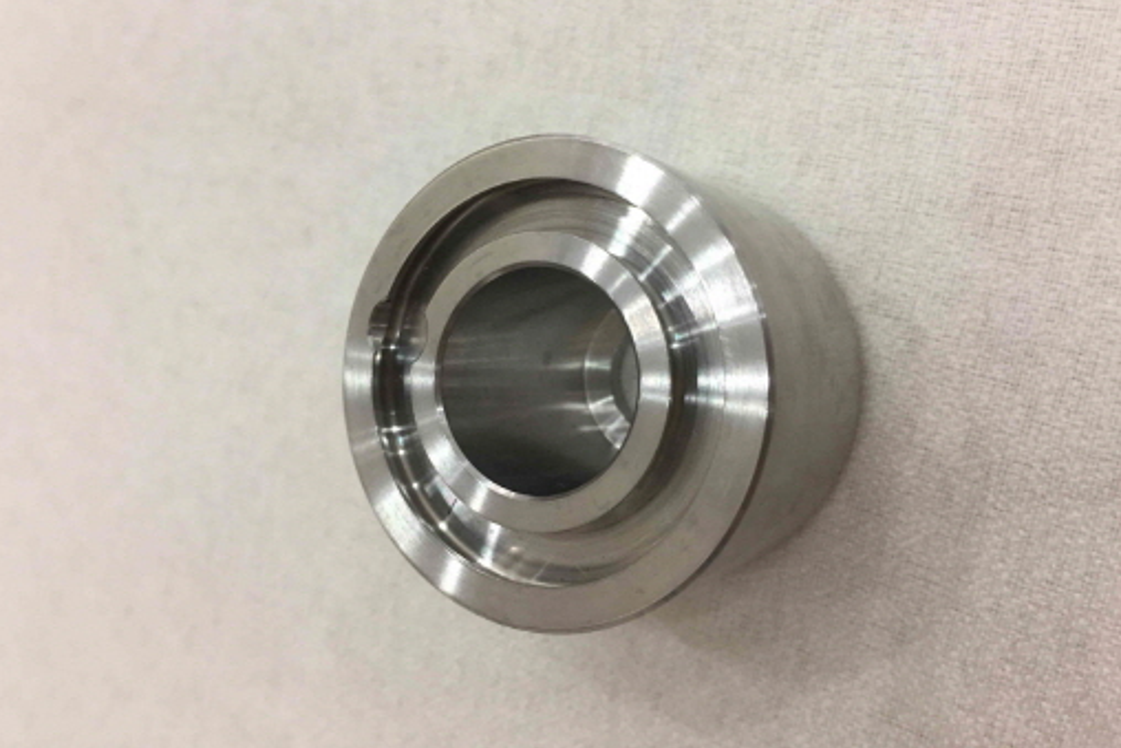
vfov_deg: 42.2
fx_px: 966
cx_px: 558
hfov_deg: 60.3
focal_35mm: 31
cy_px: 318
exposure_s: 1/30
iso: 125
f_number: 2.2
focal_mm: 4.15
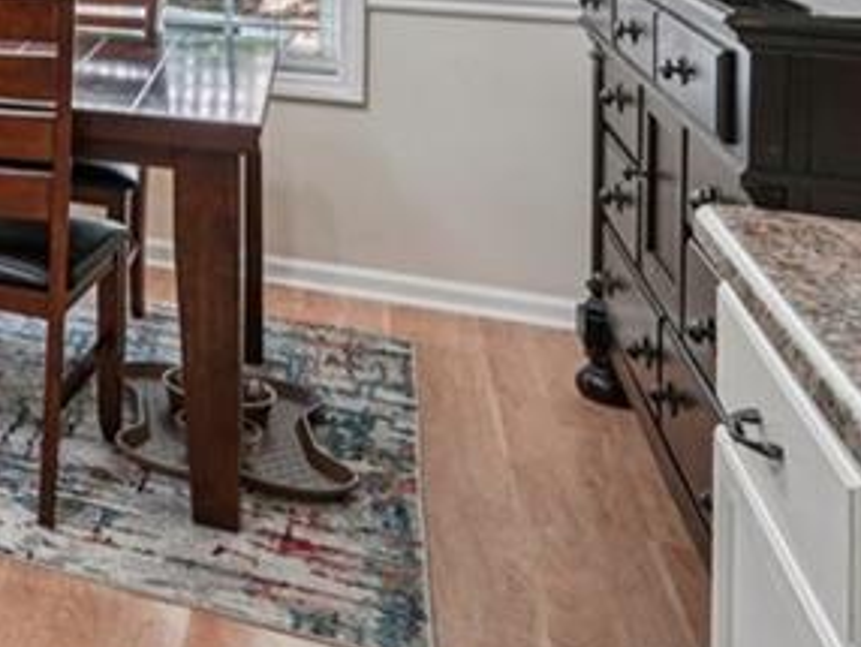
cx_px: -629
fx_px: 1369
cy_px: -215
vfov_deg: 23.3
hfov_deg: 22.7
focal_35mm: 55
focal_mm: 16
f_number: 8
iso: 400
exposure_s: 1/8
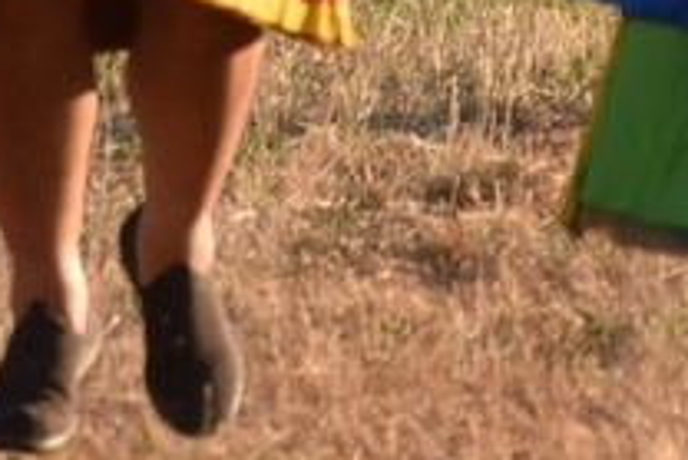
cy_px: -457
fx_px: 19162
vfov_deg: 1.4
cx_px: 248
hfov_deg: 2.1
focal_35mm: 1002
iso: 500
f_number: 5.6
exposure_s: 1/1000
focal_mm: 116
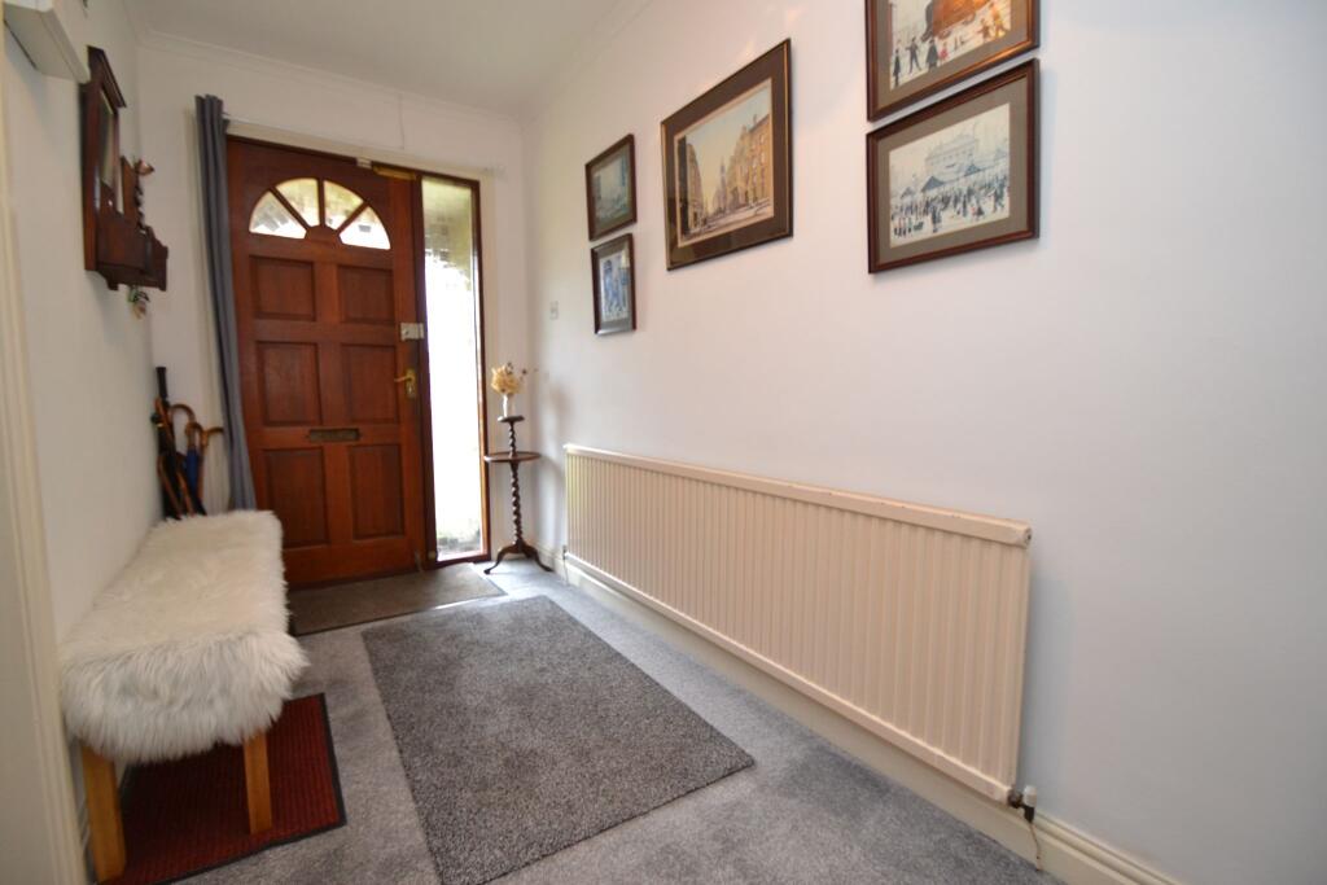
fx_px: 553
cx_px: 664
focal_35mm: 15
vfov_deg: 77.3
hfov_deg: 100.4
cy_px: 442
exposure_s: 1/60
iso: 720
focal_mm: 10
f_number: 3.5
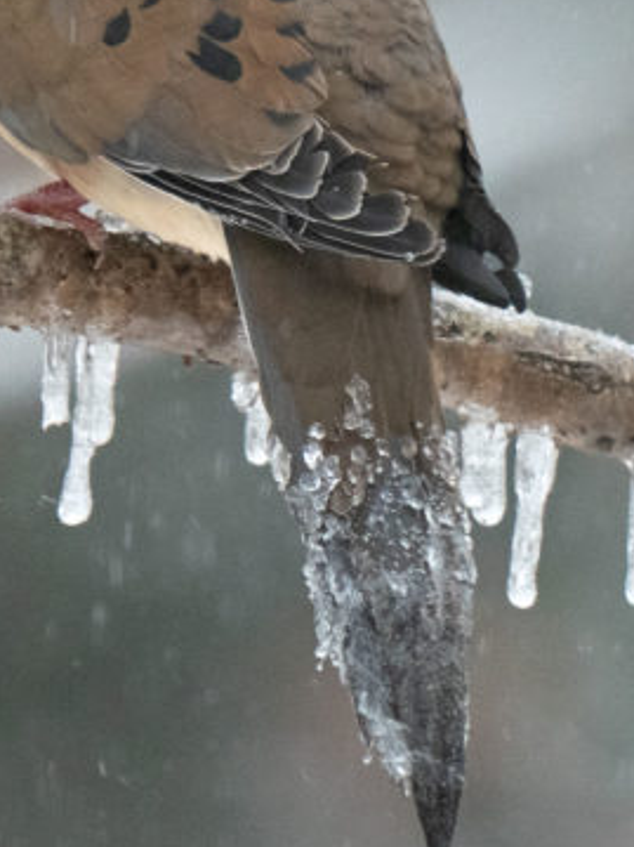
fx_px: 30372
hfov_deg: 1.2
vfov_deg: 1.6
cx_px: -196
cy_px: 175
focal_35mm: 1243
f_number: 5.6
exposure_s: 1/500
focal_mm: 218
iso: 2000
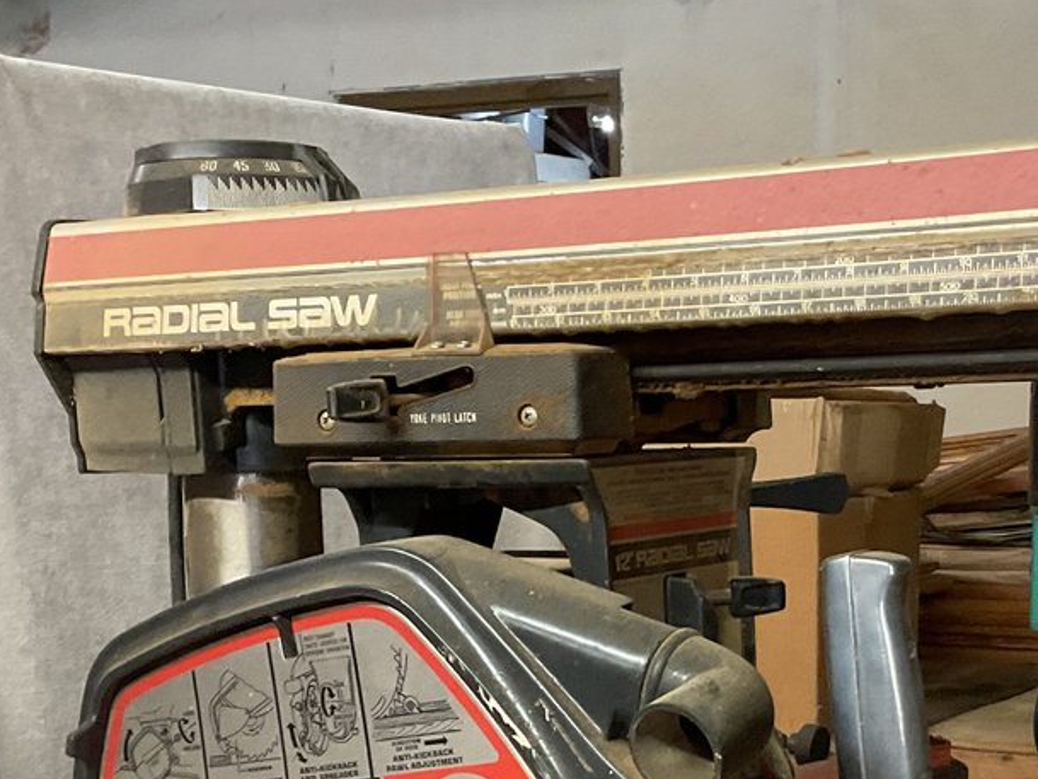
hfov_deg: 26.9
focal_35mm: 72
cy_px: 756
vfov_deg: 19.9
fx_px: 2159
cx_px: 650
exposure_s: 1/60
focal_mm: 3
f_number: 1.8
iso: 250
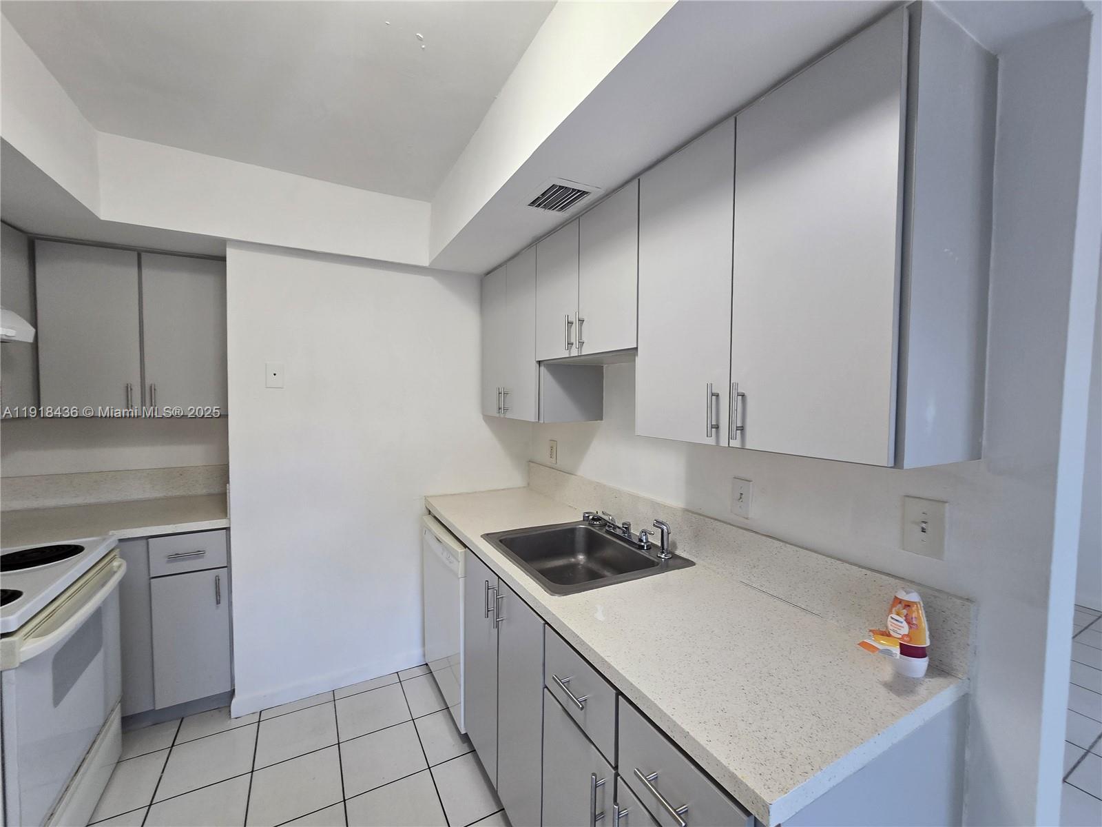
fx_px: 414
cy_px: 414
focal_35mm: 13
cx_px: 551
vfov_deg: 89.9
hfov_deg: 106.2
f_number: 2.2
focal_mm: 2.2
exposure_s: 1/60
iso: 125
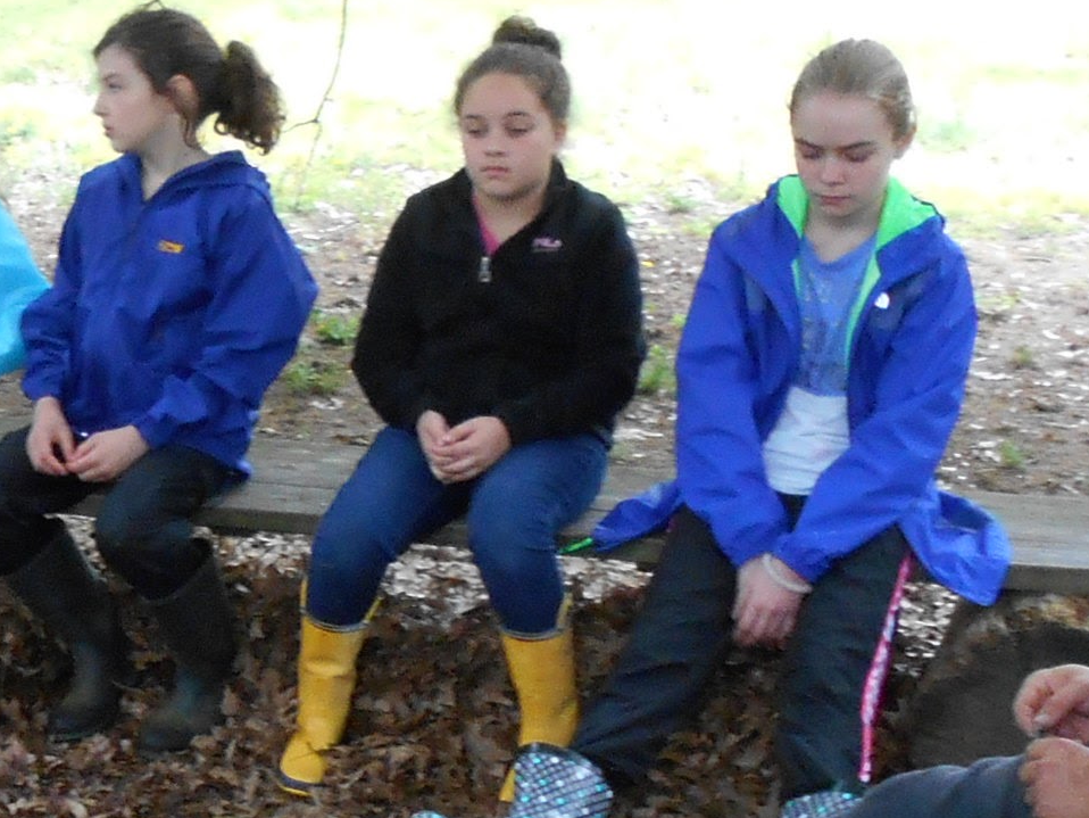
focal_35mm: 99
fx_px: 3115
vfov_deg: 14.9
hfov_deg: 18.6
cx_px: -259
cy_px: 523
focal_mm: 4.6
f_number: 3.2
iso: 250
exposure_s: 1/30
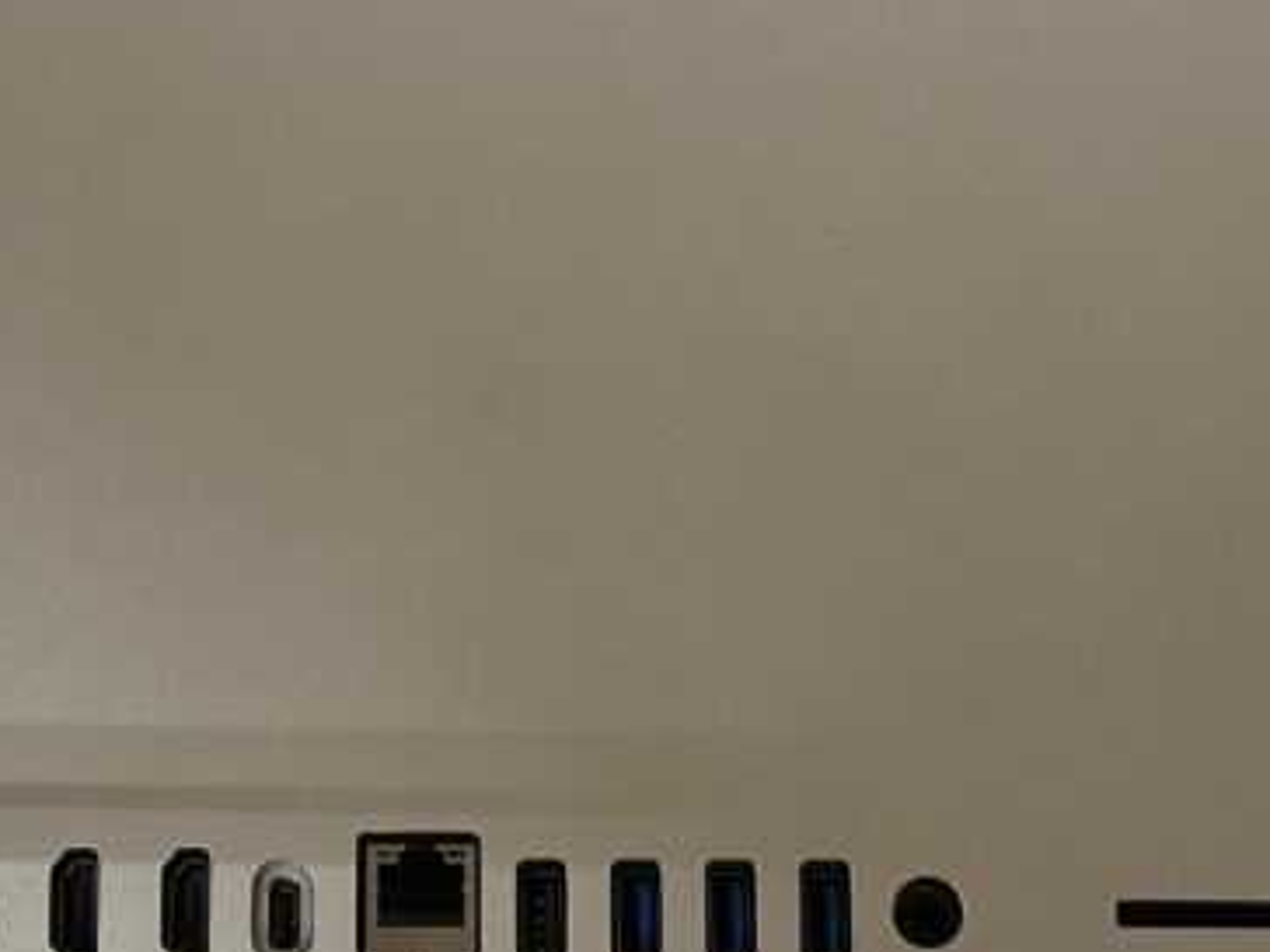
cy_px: 251
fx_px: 4953
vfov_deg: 11.0
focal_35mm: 135
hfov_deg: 14.6
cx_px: 433
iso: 320
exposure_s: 1/33
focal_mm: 6.86
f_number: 1.78
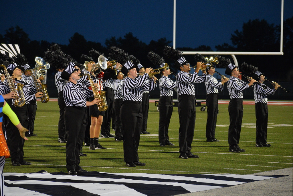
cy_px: 98
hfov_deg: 13.4
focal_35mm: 153
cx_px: 146
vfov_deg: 9.0
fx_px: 1245
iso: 3200
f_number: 4.8
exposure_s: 1/250
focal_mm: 102
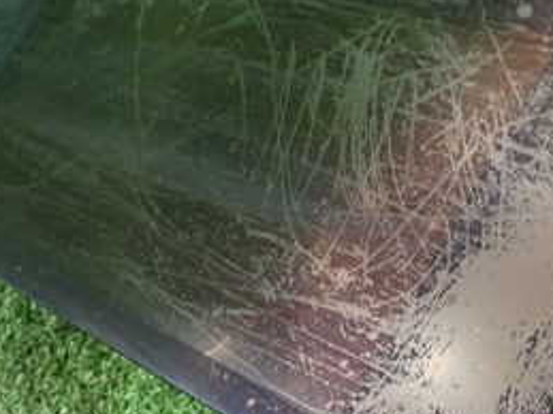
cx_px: 286
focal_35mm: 58
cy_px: 241
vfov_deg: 25.2
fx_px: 926
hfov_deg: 33.2
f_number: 2
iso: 640
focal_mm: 4.5
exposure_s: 1/30
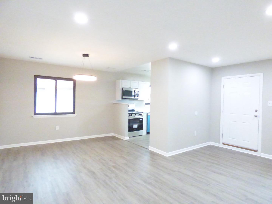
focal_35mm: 20
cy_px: 102
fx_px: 157
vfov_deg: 66.0
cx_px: 136
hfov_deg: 81.7
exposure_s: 1/320
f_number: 2.8
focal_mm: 3.58
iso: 3200
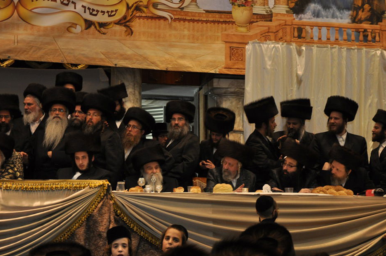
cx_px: 183
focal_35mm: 79
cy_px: 137
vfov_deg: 17.2
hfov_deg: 25.7
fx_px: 846
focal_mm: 48
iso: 800
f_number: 4.8
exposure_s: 1/60
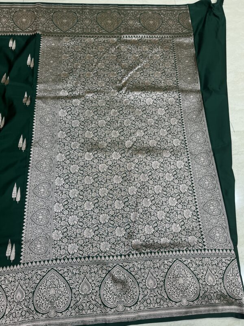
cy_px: 163
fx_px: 244
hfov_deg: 53.1
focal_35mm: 26
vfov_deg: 67.3
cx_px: 122
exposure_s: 1/100
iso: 100
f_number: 1.6
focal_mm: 5.1
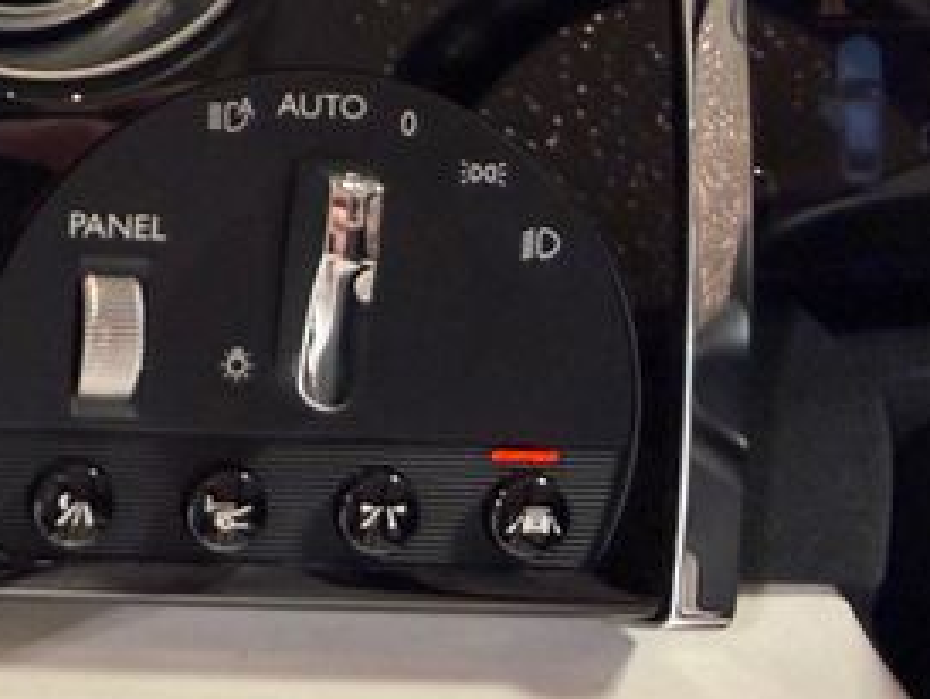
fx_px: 1506
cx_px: -132
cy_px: 105
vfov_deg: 25.5
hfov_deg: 30.2
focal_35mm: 56
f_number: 2.2
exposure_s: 1/60
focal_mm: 2.22
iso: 250
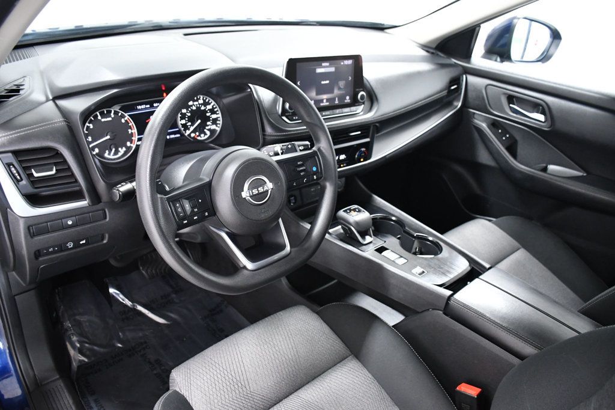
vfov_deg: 47.9
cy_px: 205
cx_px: 308
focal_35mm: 27
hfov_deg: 67.4
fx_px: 461
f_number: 4
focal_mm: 18
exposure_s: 1/60
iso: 2500
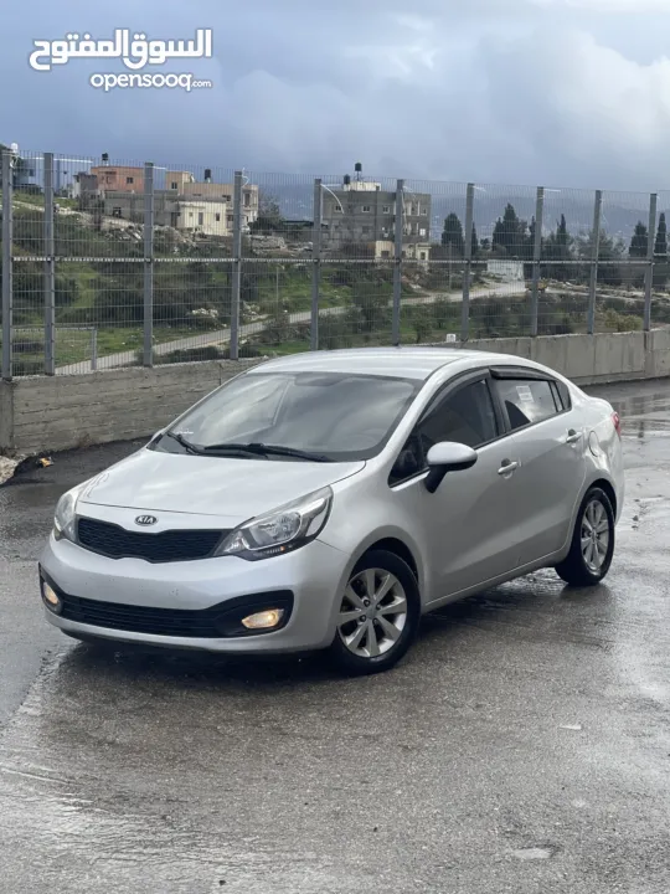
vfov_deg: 30.3
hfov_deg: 22.9
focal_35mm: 64
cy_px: 447
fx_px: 1652
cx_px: 335
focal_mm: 7.5
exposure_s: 1/903
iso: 32
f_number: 2.2
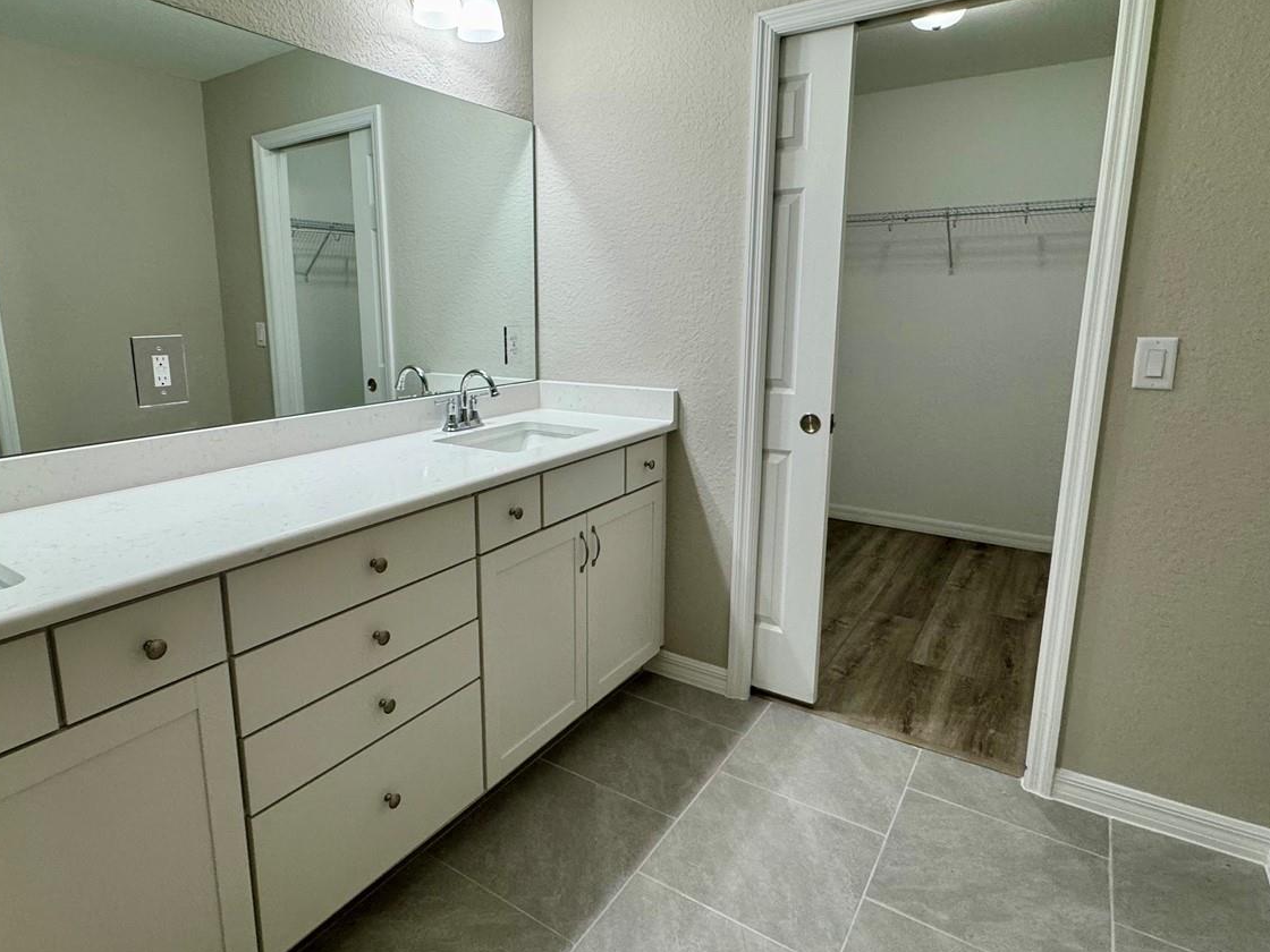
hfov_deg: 81.5
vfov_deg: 65.9
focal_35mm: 20
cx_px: 570
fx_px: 734
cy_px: 440
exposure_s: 1/120
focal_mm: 2.22
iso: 200
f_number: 2.2
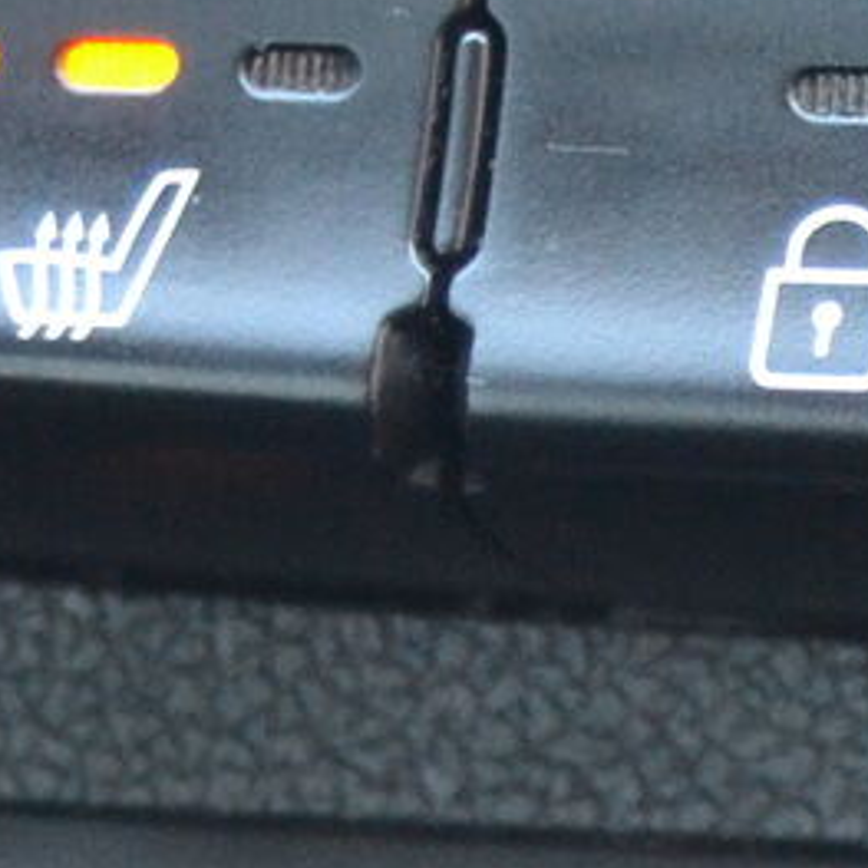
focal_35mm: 288
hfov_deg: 6.0
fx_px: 8173
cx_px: 1284
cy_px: 1003
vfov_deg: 6.0
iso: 2000
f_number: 4.2
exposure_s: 1/60
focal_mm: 31
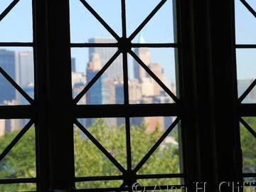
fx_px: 1161
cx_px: 49
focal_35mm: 157
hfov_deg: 12.5
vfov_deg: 9.4
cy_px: 39
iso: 100
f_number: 5
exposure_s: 1/250
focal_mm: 56
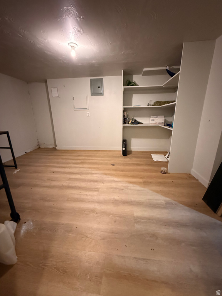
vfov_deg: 102.1
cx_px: 111
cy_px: 148
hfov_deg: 85.7
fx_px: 120
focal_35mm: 14
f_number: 2.2
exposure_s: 1/40
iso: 1250
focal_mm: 2.22
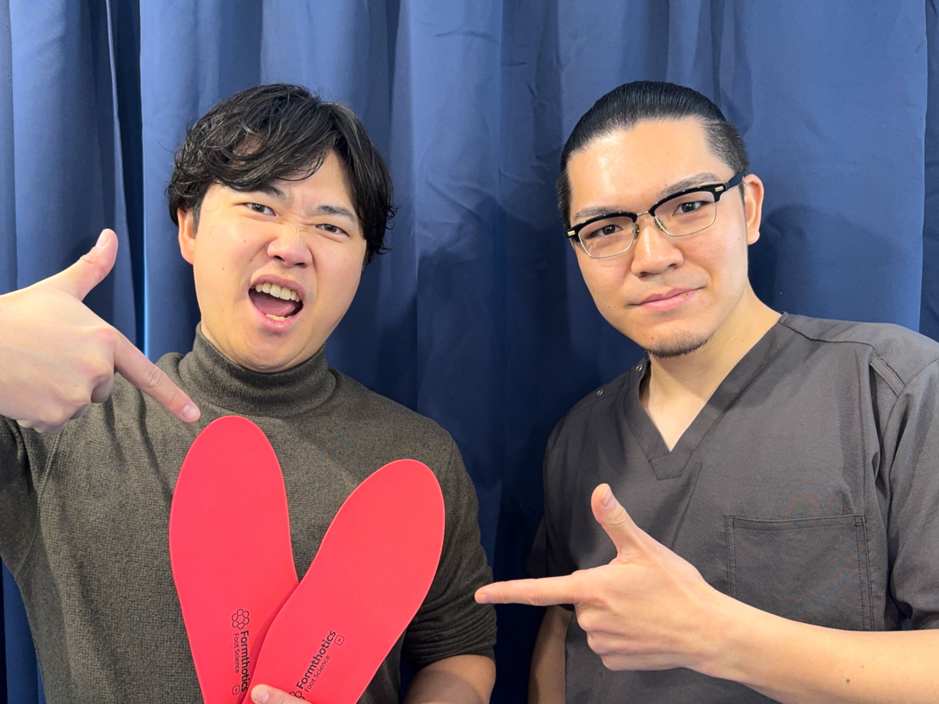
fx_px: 814
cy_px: 409
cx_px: 440
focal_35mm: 30
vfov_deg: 46.6
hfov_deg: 59.9
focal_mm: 6.76
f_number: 1.78
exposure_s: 1/50
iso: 200
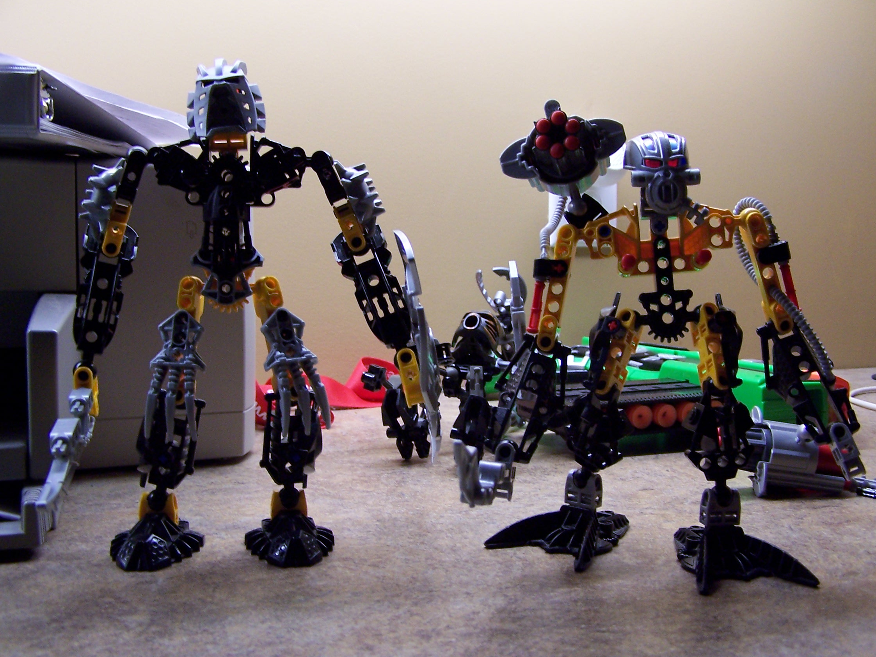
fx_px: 987
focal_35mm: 39
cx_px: 444
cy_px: 325
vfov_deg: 36.8
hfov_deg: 47.9
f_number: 2.8
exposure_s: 1/15
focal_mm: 6.3
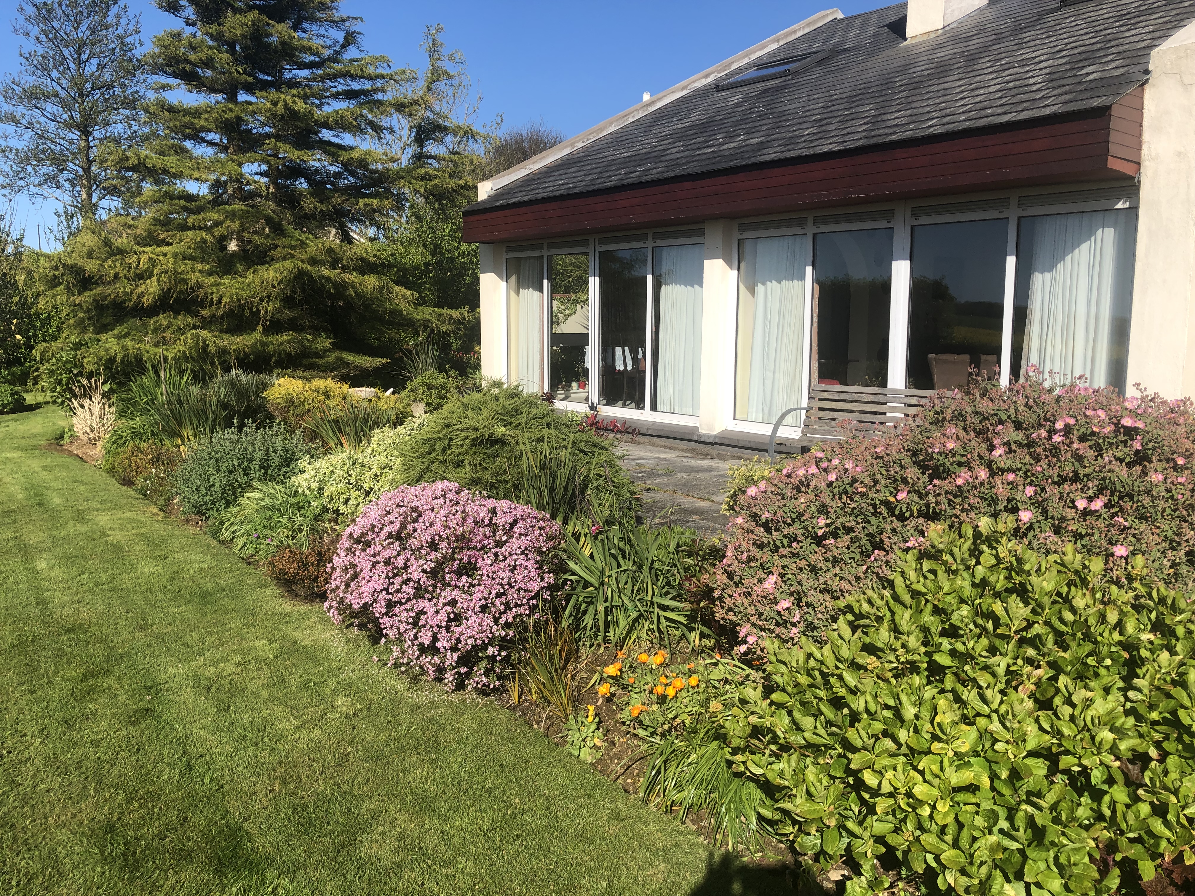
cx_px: 598
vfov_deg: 49.7
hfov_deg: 63.4
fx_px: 967
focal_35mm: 28
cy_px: 448
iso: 20
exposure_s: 1/1845
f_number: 1.8
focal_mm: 3.99
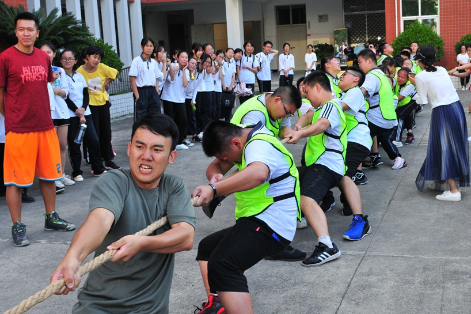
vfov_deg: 29.8
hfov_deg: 43.3
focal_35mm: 45
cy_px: 139
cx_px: 293
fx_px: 589
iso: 500
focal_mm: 24
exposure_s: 1/250
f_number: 8
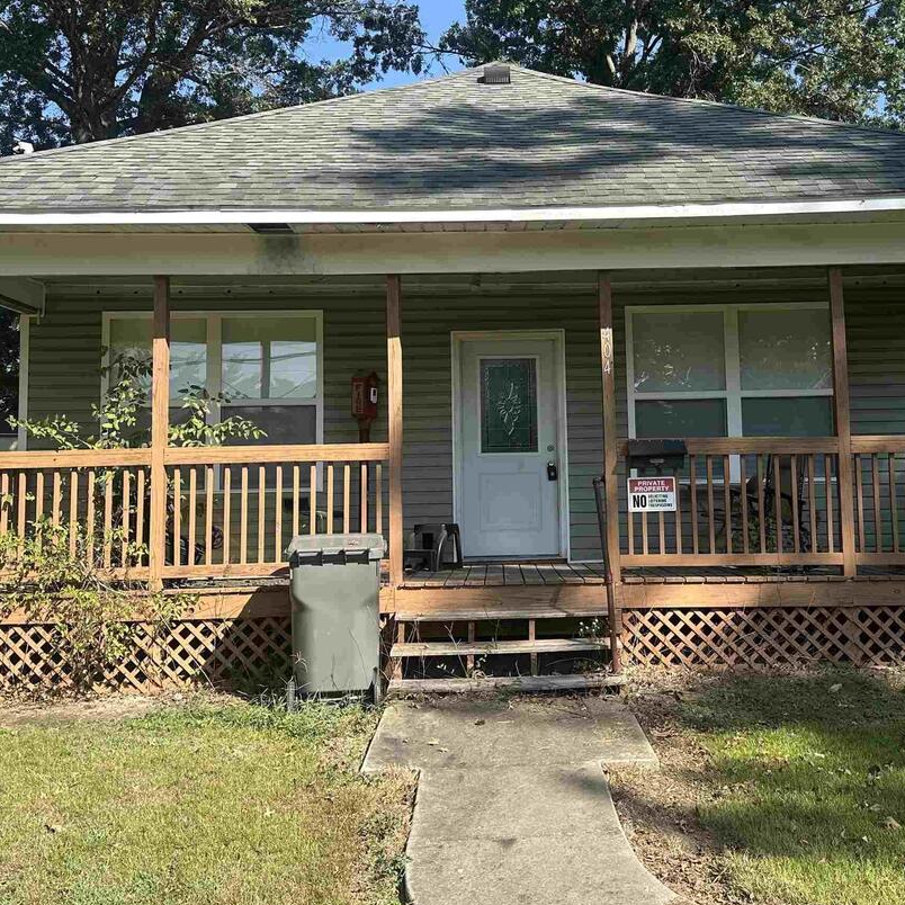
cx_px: 520
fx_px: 1124
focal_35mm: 38
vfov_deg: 43.8
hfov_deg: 43.7
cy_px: 391
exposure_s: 1/1812
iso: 80
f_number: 1.78
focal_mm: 6.86
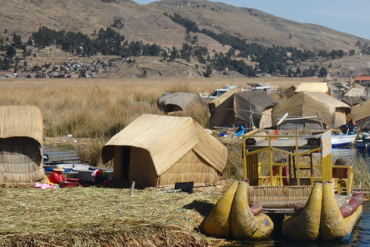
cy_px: 122
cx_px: 289
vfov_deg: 11.5
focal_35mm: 119
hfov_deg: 17.1
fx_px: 1223
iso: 125
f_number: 5.1
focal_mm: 12.6
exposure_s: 1/1000
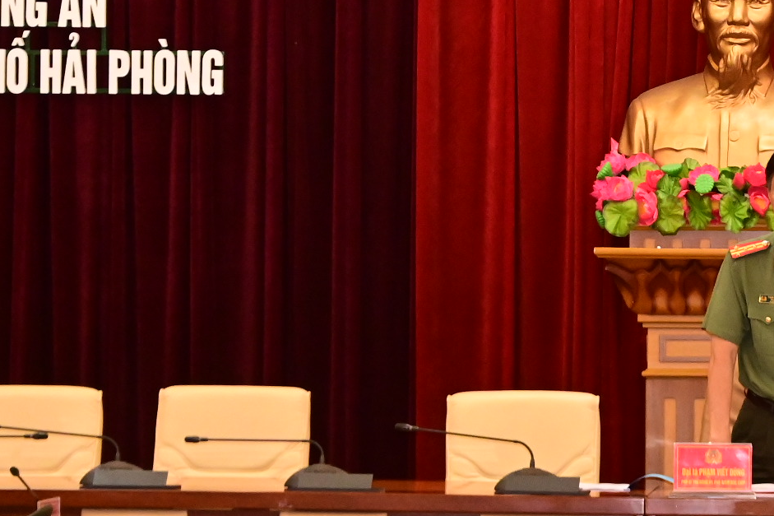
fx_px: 4449
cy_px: 169
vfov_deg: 6.6
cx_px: 637
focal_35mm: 207
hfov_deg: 9.9
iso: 5000
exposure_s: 1/200
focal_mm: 66
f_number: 5.3
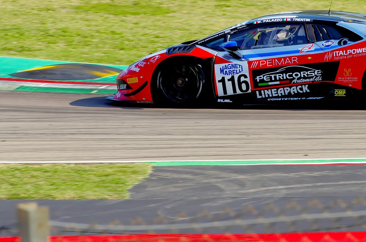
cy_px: 54
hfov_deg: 3.7
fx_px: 5733
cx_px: 245
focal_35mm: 565
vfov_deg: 2.4
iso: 320
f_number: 7.1
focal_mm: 200
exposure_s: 1/500
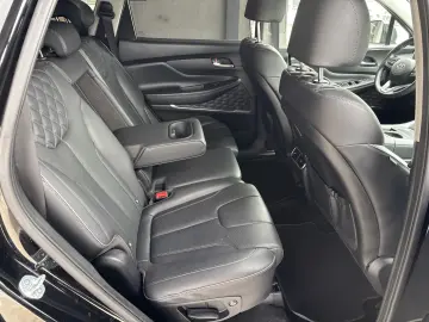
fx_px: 322
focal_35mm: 26
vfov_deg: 53.1
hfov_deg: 67.3
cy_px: 161
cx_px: 214
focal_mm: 5.96
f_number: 1.6
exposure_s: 1/60
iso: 200
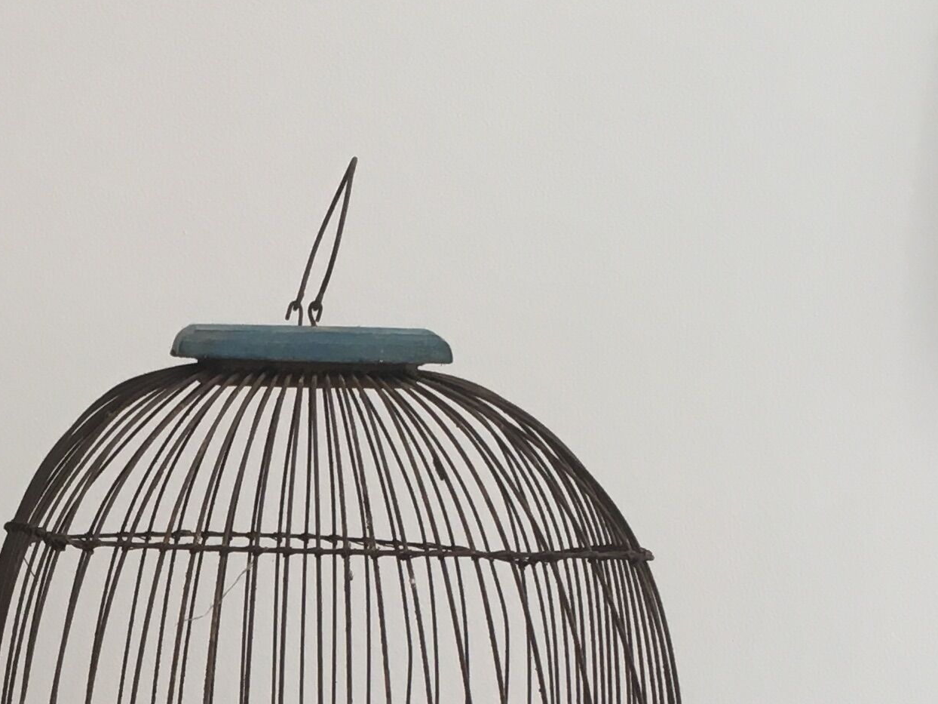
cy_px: 903
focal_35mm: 94
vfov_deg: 15.0
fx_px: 2547
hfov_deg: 20.2
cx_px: 5
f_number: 2.2
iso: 64
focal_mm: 4.15
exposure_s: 1/33
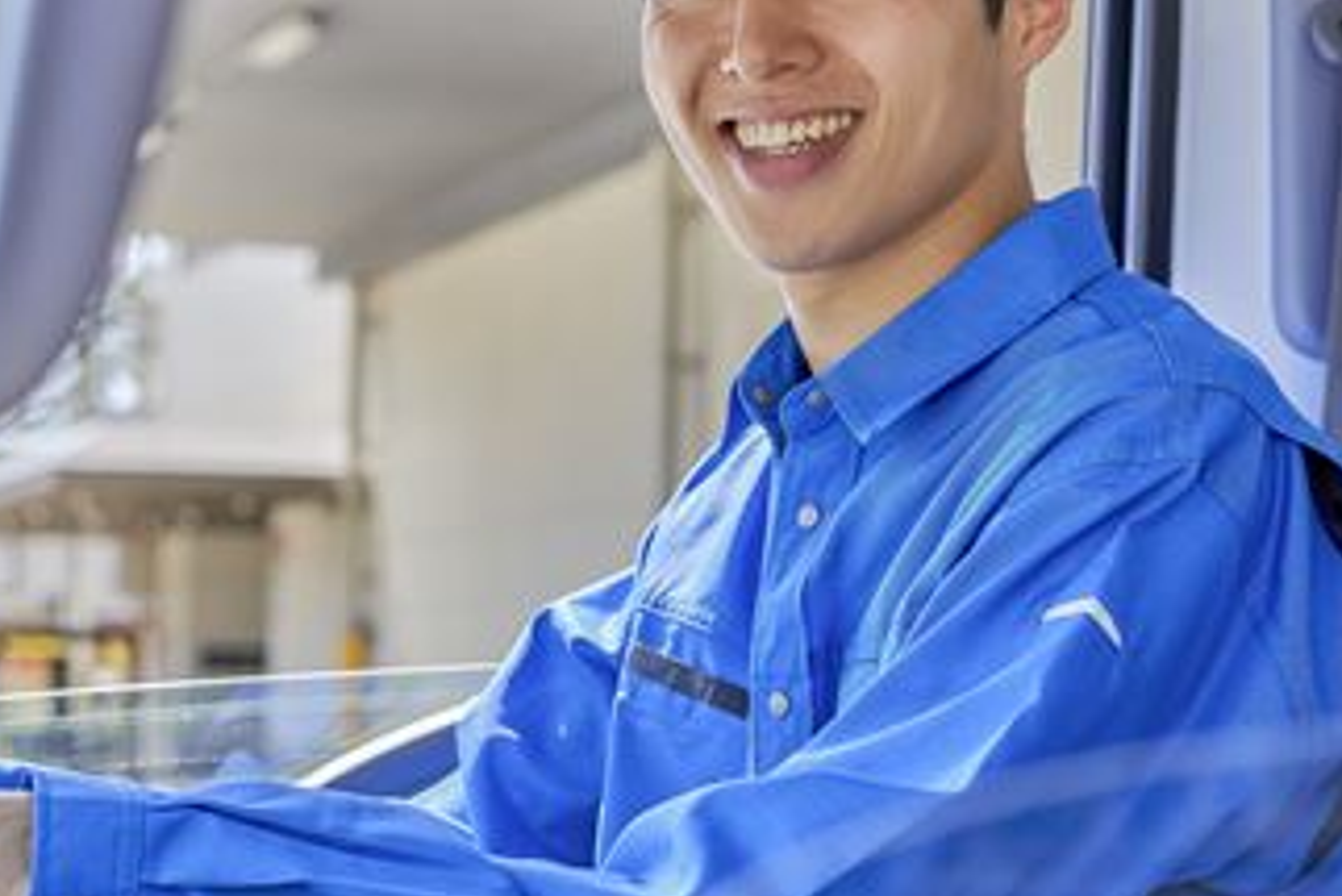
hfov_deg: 16.5
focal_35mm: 123
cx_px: 313
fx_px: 4587
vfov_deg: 11.2
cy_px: 525
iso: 100
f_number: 4.5
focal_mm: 55
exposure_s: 1/250
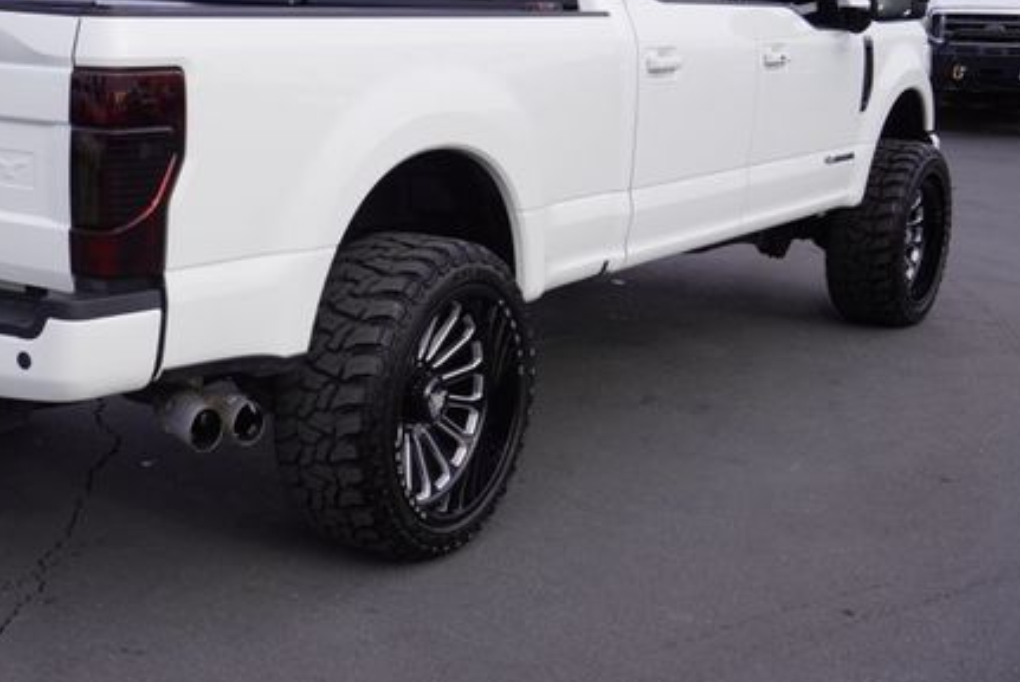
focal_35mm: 56
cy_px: 220
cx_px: 279
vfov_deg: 24.2
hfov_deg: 35.1
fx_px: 1580
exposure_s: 1/125
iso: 100
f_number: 9
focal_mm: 25
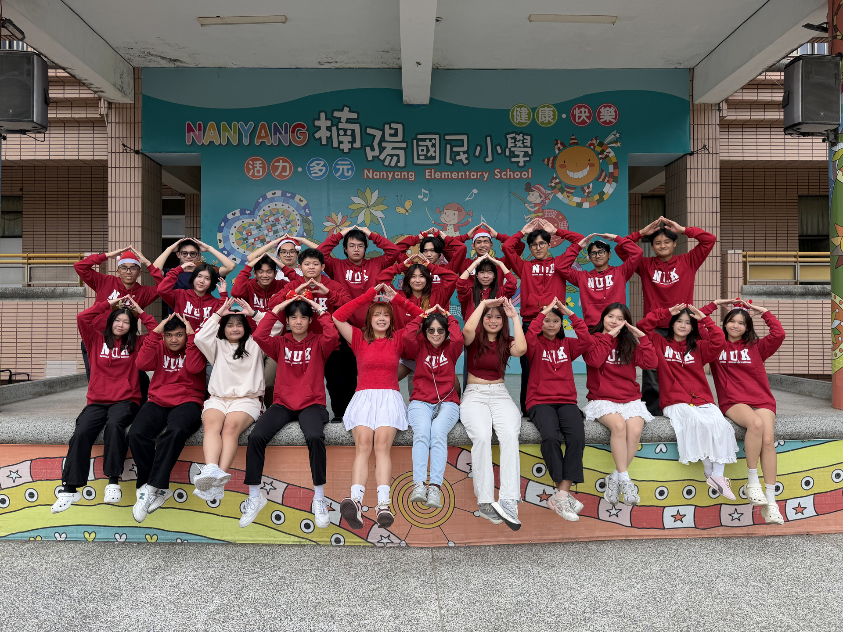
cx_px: 422
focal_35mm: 24
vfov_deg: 56.8
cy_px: 316
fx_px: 584
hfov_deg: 71.6
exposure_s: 1/750
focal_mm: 6.76
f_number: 1.78
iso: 80
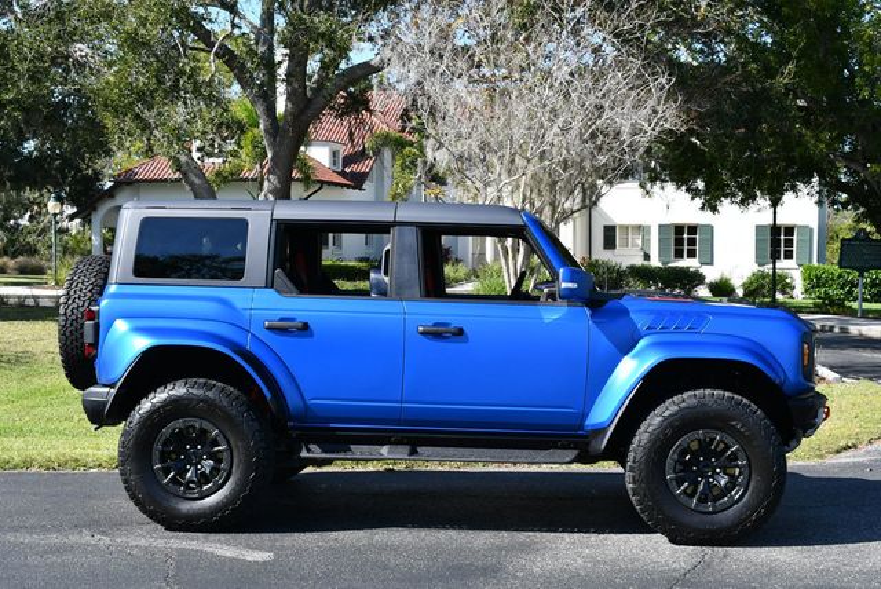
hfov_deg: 35.6
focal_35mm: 56
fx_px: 1372
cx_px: 440
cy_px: 294
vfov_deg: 24.2
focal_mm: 28
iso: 160
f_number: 8
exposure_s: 1/250
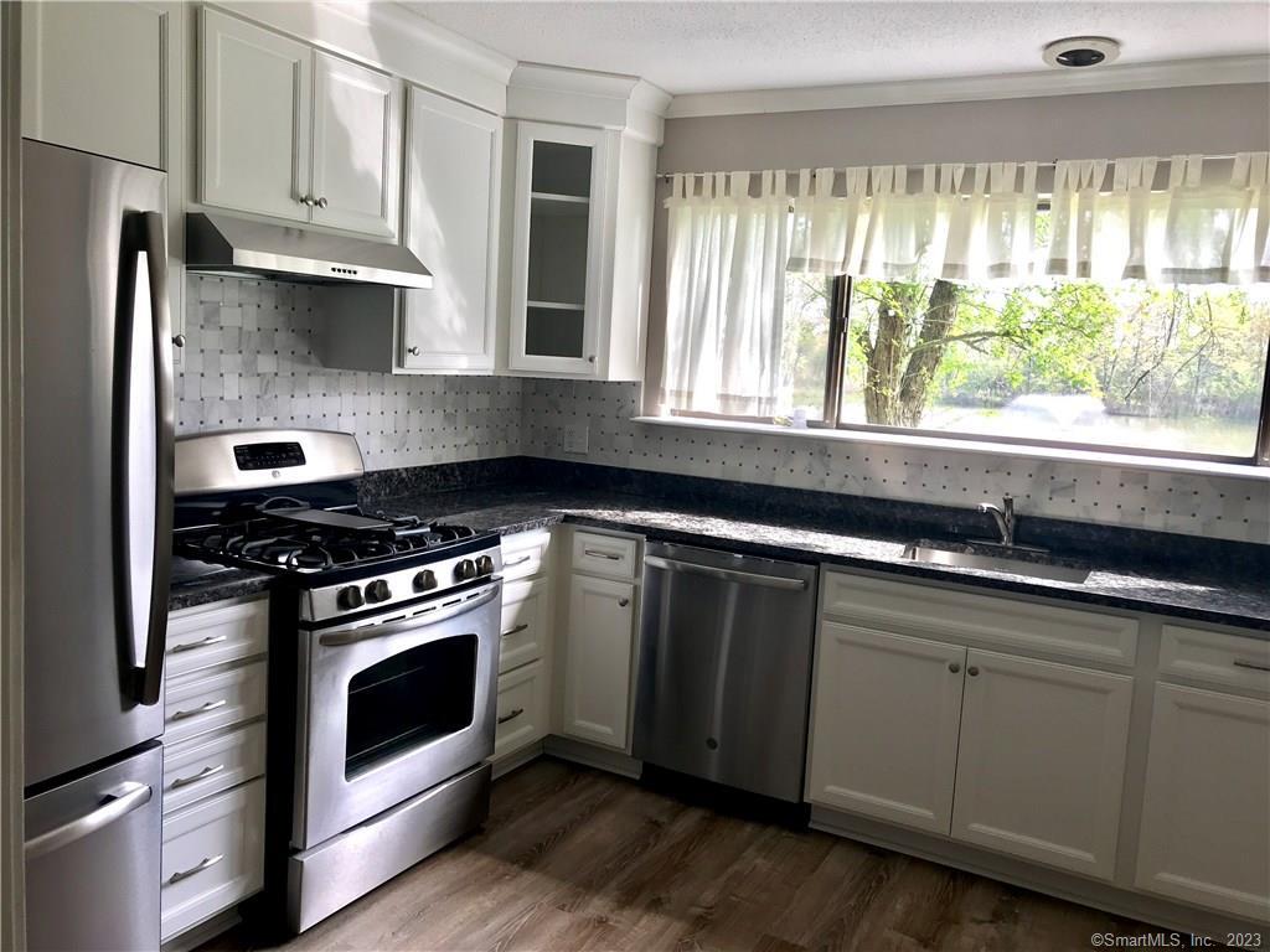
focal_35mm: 28
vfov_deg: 49.7
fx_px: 1027
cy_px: 476
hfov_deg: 63.4
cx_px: 635
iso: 20
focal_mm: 3.99
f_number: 1.8
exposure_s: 1/120
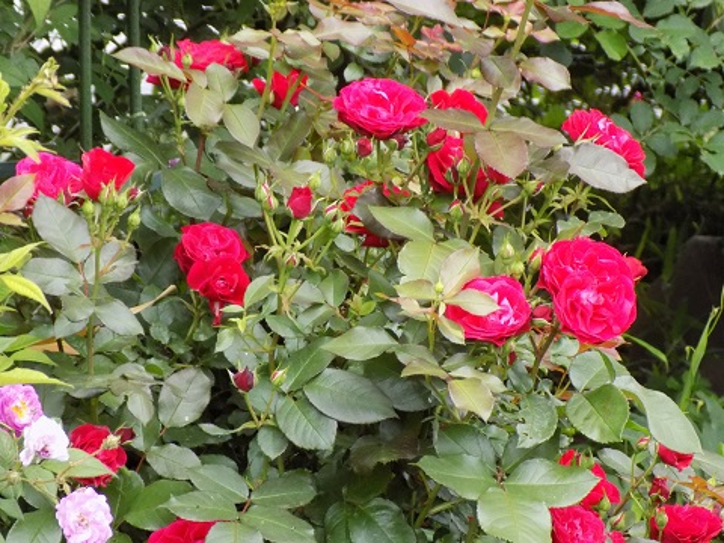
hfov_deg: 12.8
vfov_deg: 9.6
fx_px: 3221
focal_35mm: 154
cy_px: 272
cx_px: 362
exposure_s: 1/8
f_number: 5.2
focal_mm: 27.3
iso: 400
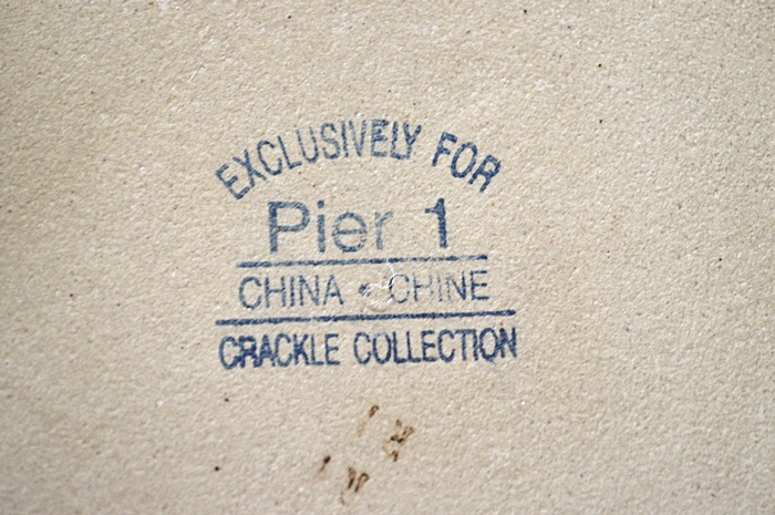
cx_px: 388
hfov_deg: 29.3
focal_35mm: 69
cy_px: 258
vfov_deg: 19.7
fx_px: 1484
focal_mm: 46
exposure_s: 1/15
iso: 3200
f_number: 5.3
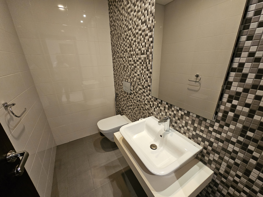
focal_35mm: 13
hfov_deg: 106.2
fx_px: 99
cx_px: 132
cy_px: 98
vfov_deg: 89.9
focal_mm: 2.2
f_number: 2.2
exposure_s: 1/33.3
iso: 400
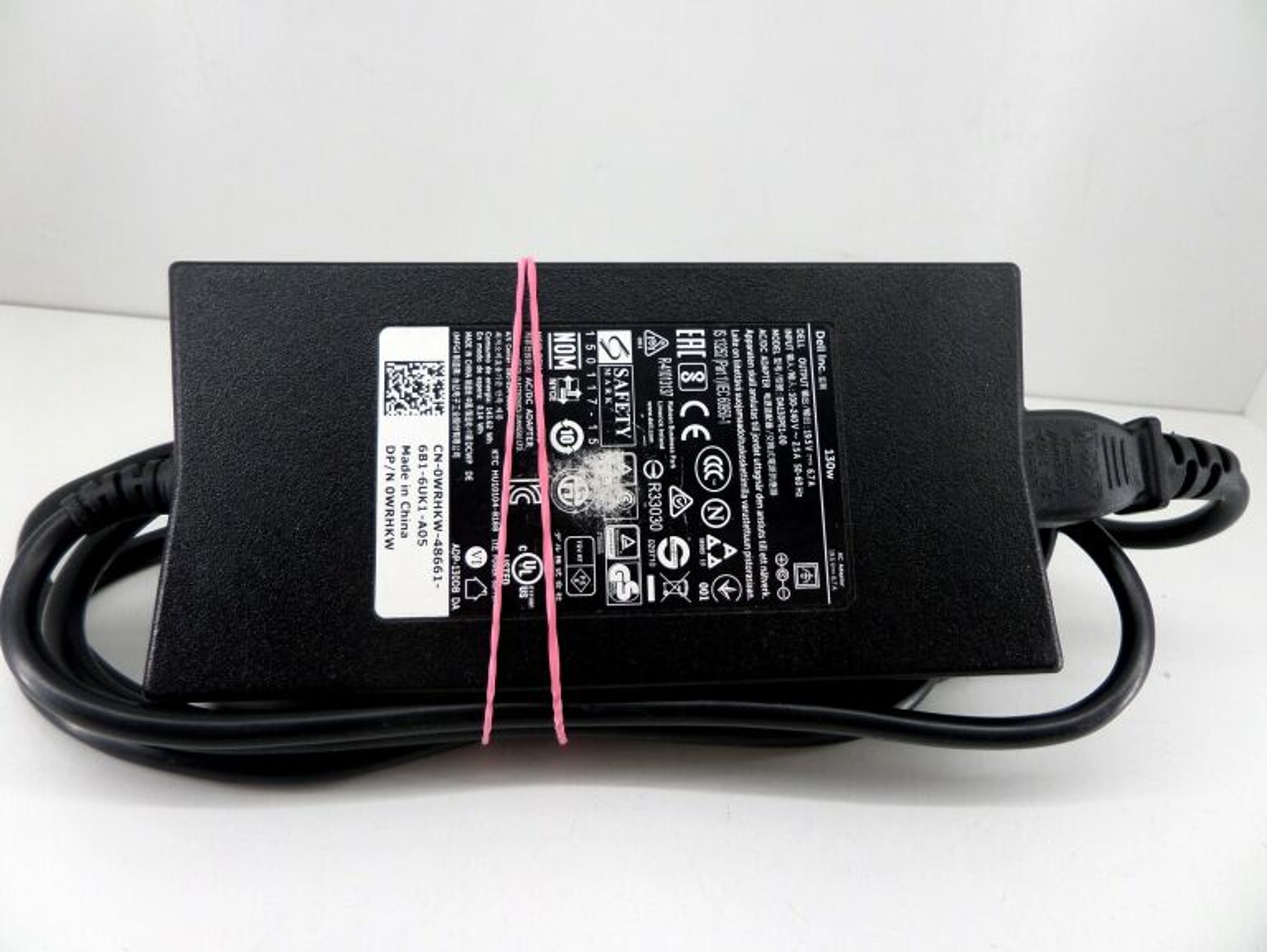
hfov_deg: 71.6
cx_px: 634
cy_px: 476
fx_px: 879
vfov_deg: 56.9
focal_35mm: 24
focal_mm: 4.3
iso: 80
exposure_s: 1/125
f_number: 3.1
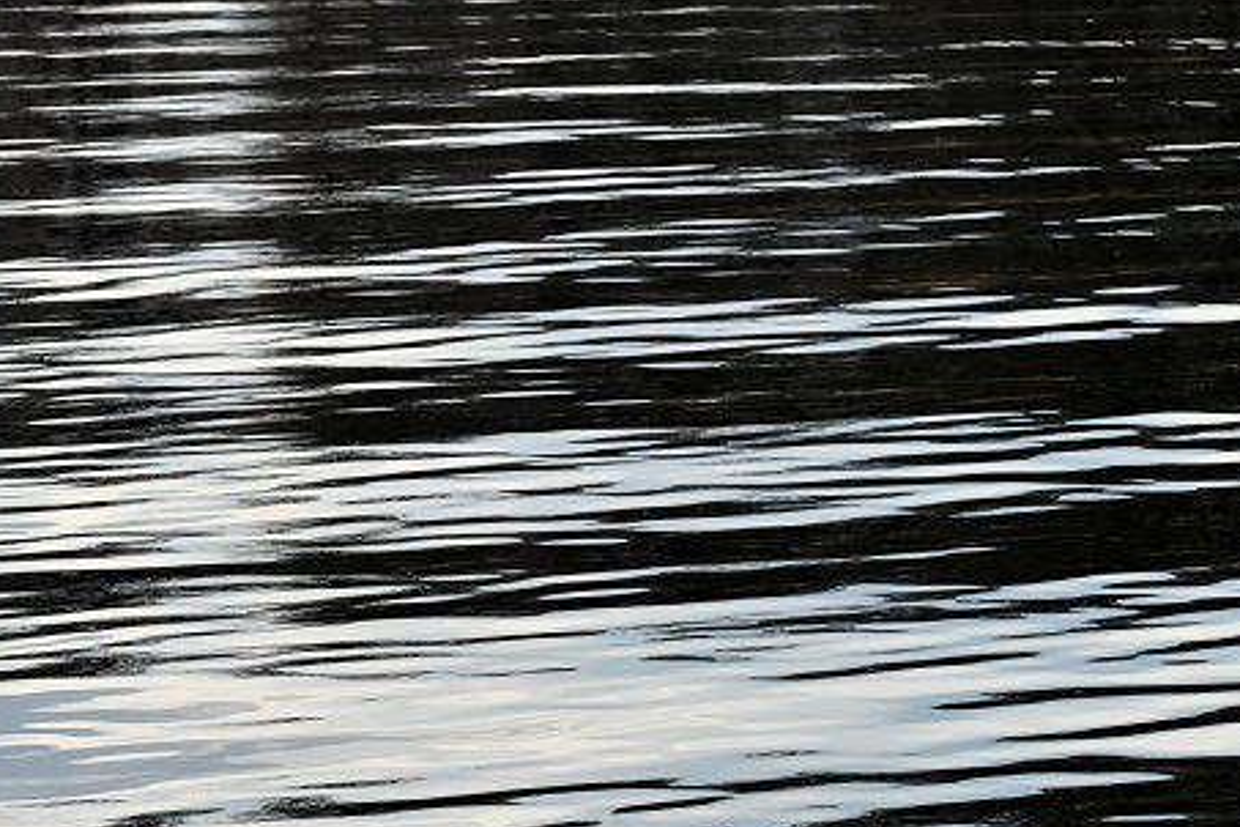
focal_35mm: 232
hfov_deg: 8.8
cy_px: -51
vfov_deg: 5.9
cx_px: 137
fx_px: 7990
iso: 160
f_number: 5.6
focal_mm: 70
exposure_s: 1/500
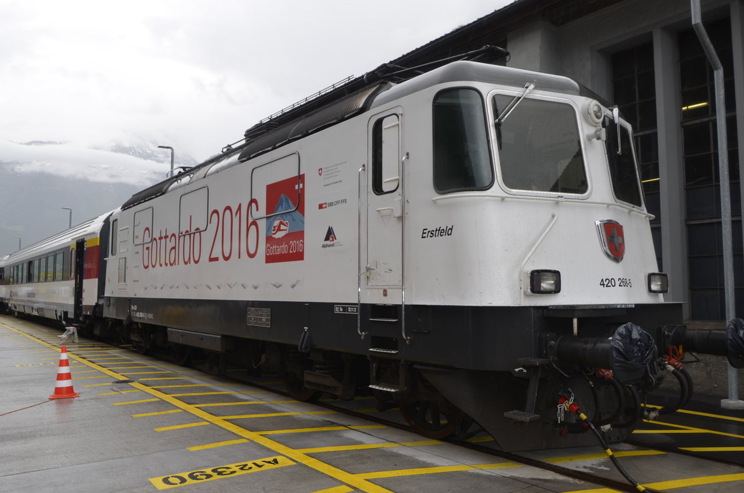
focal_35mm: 27
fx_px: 557
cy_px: 246
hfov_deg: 67.5
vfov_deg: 47.7
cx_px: 372
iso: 100
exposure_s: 1/200
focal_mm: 18
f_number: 6.3
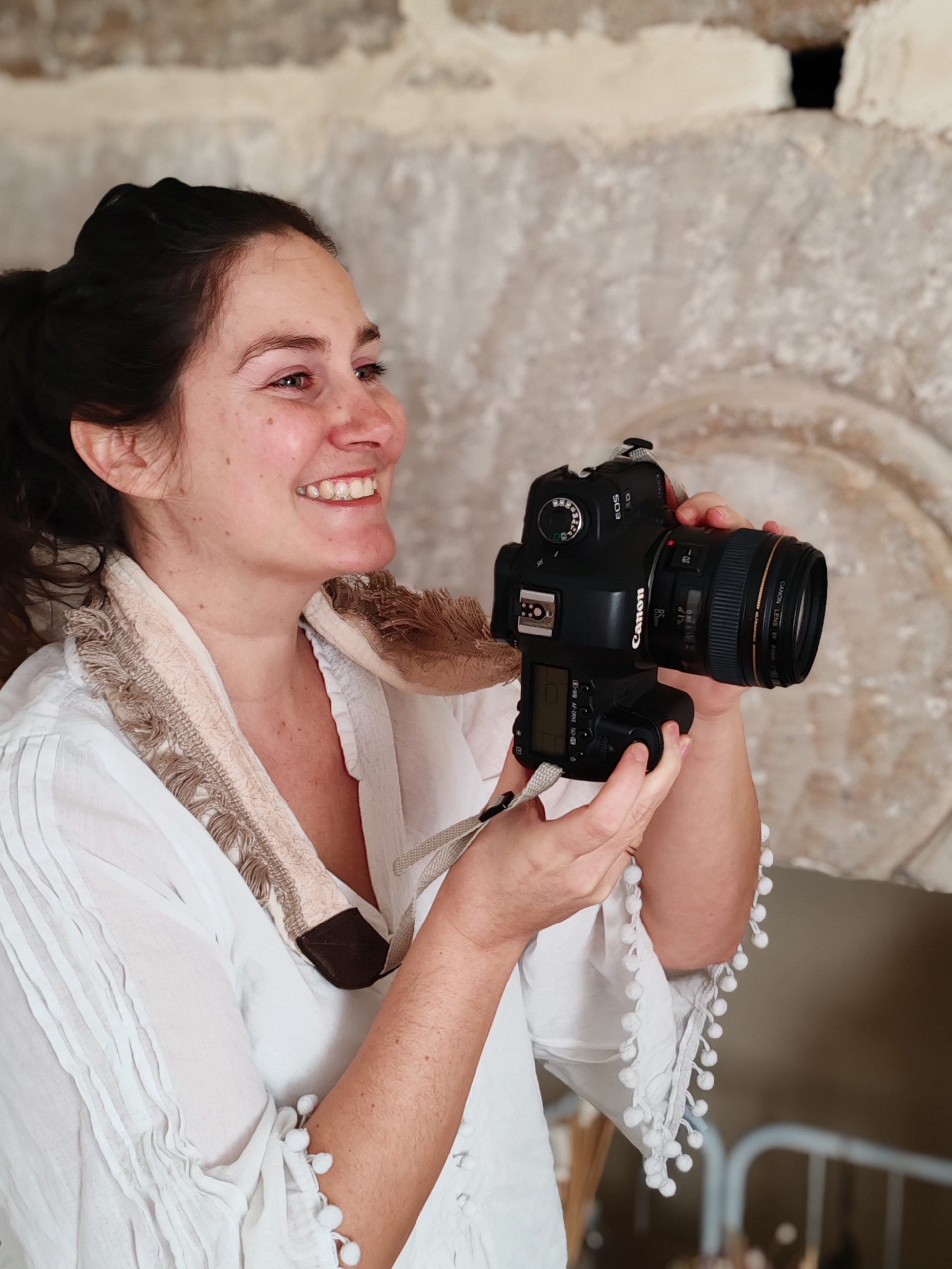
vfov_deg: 35.5
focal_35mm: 54
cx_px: 476
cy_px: 634
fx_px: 1980
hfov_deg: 27.0
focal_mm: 6.12
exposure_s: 1/100
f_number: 2.4
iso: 500
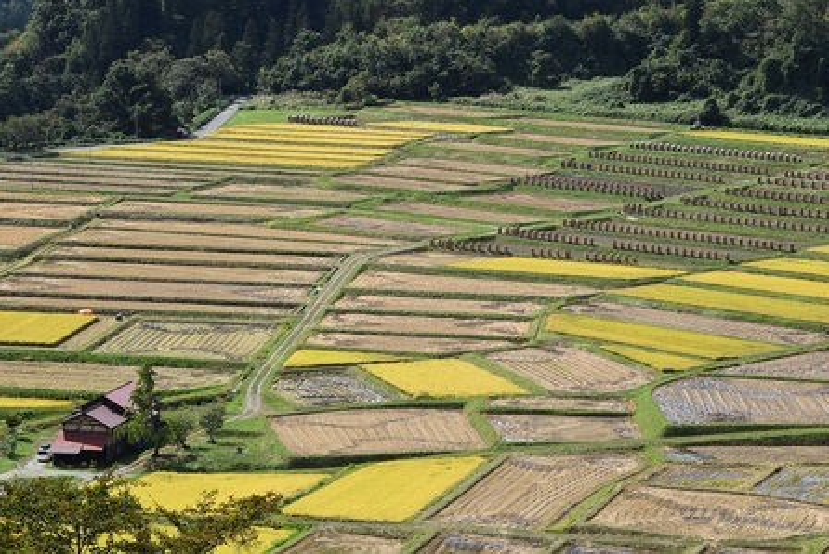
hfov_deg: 15.9
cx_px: 416
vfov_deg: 10.7
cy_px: 277
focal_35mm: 129
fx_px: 2961
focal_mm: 85
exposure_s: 1/400
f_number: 10
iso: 200
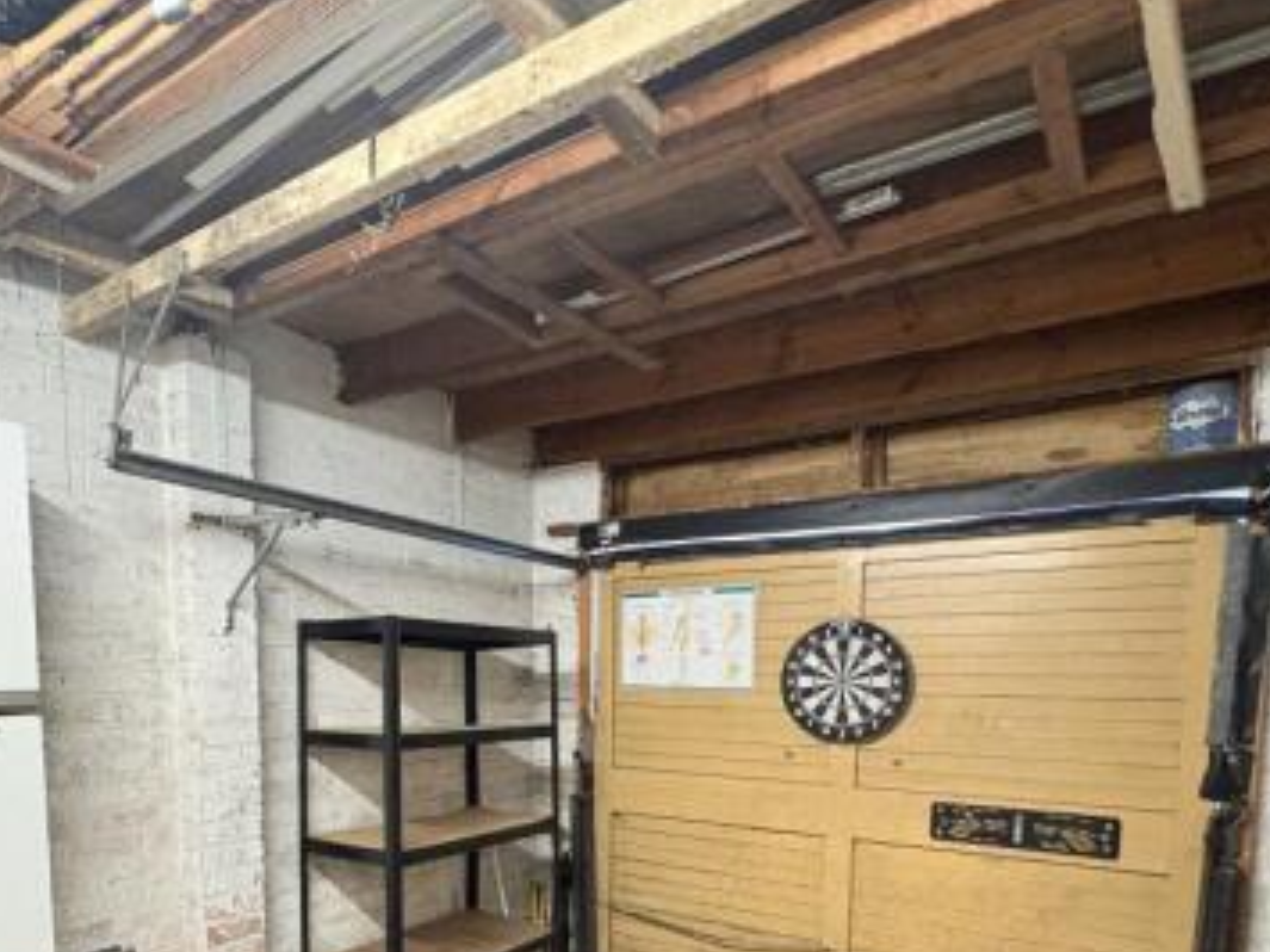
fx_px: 844
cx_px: 506
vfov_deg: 55.2
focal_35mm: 23
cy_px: 746
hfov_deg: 73.1
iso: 640
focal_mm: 2.22
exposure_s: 1/33
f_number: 2.2
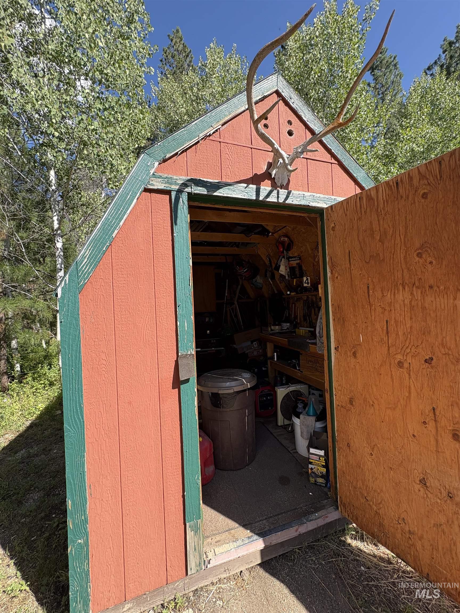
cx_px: 230
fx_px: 248
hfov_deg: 85.7
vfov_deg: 102.1
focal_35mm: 14
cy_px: 306
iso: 40
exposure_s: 1/421
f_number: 2.2
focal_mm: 2.22
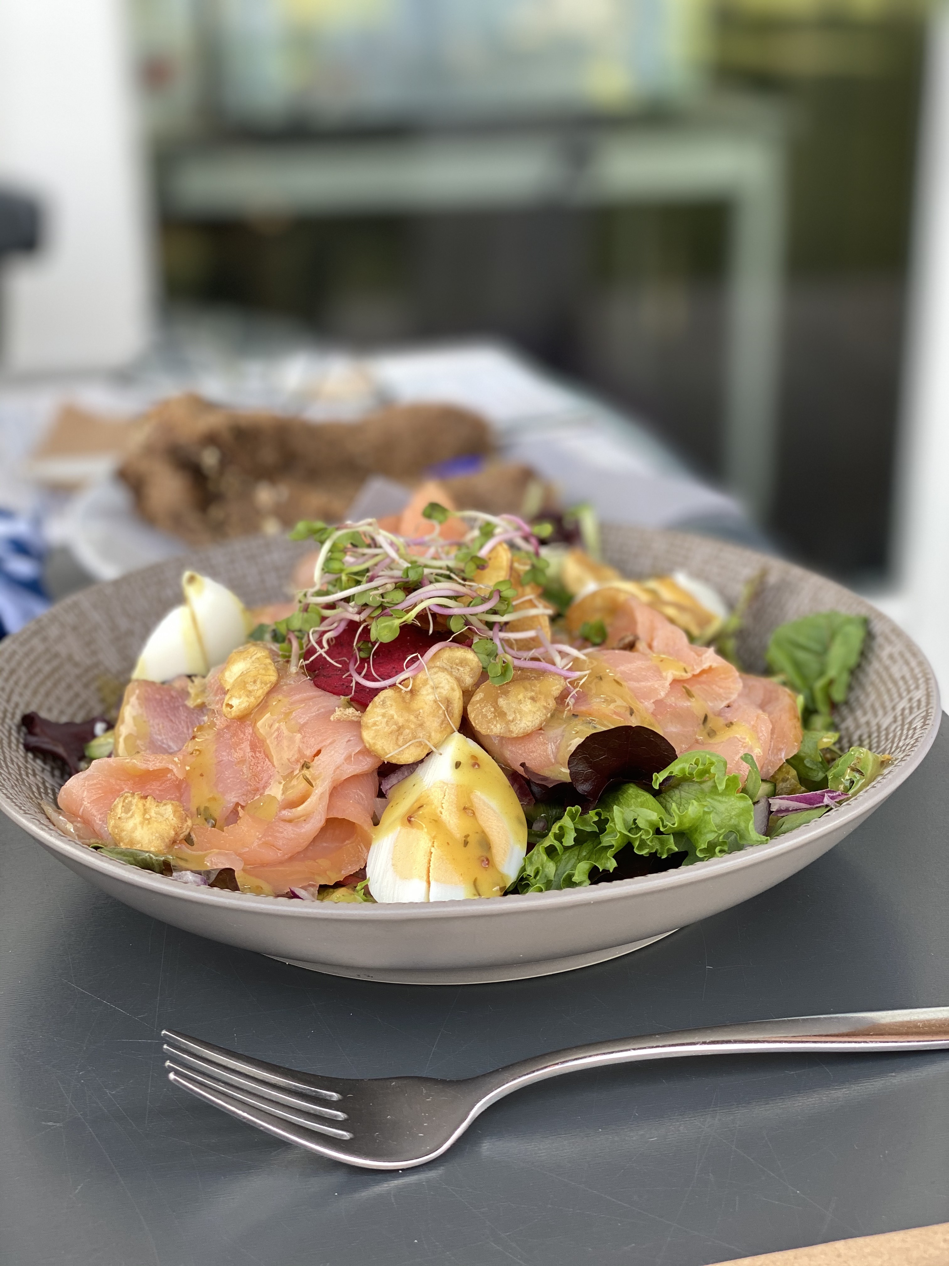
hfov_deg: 28.0
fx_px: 1901
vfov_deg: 36.8
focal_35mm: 52
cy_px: 633
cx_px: 474
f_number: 2
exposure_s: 1/100
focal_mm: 6
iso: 25
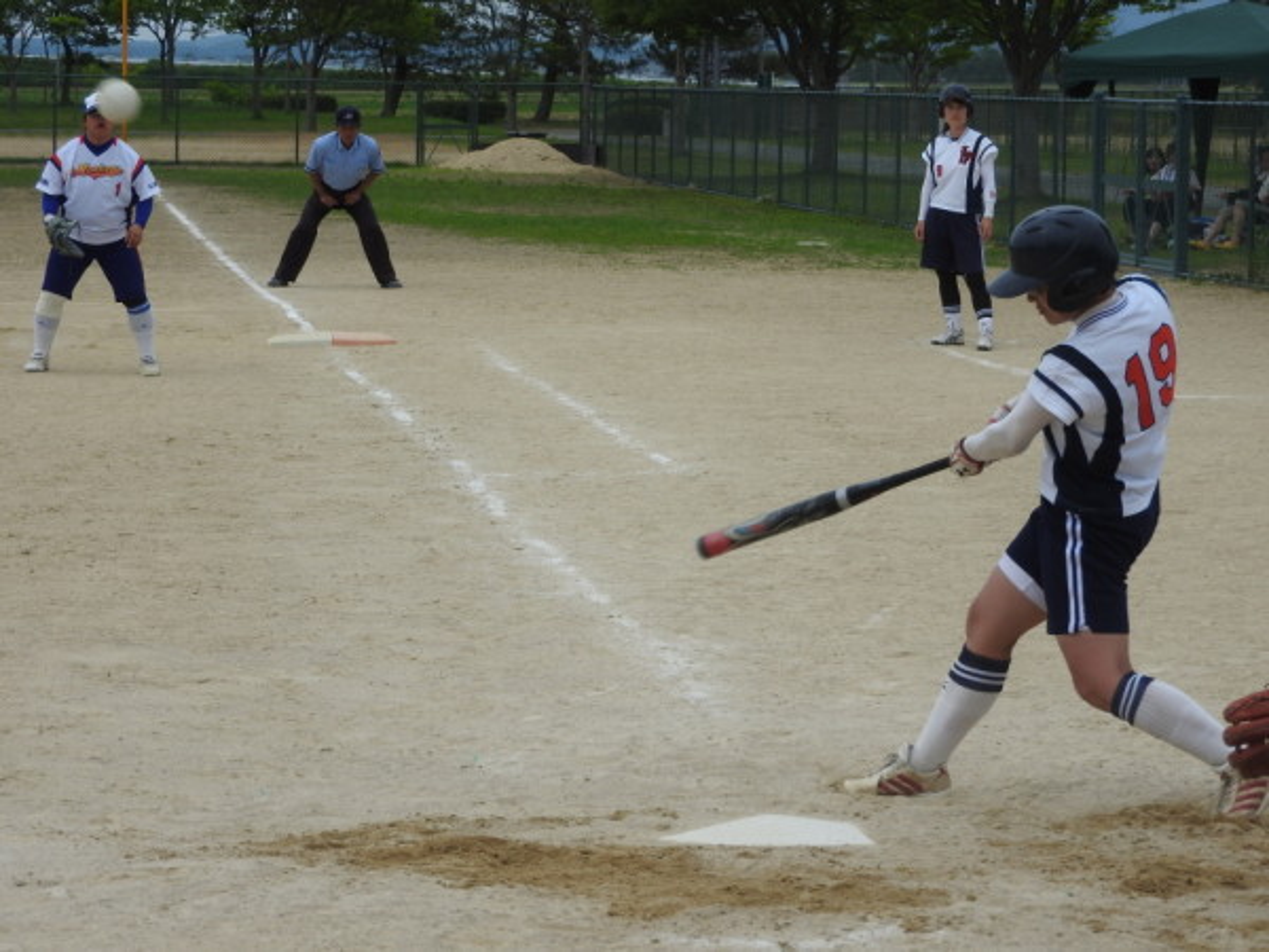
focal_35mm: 125
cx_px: 634
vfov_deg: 11.9
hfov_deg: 15.8
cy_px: 476
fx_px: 4582
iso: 100
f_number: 5
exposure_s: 1/800
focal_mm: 22.4
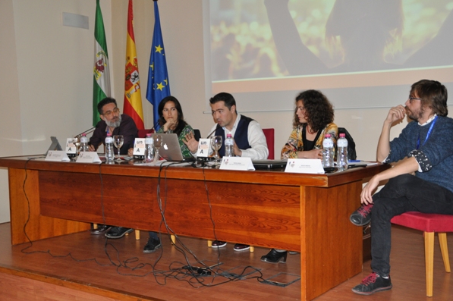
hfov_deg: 43.6
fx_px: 566
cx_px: 238
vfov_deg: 29.8
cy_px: 159
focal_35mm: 45
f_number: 4
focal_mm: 28
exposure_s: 1/60
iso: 800
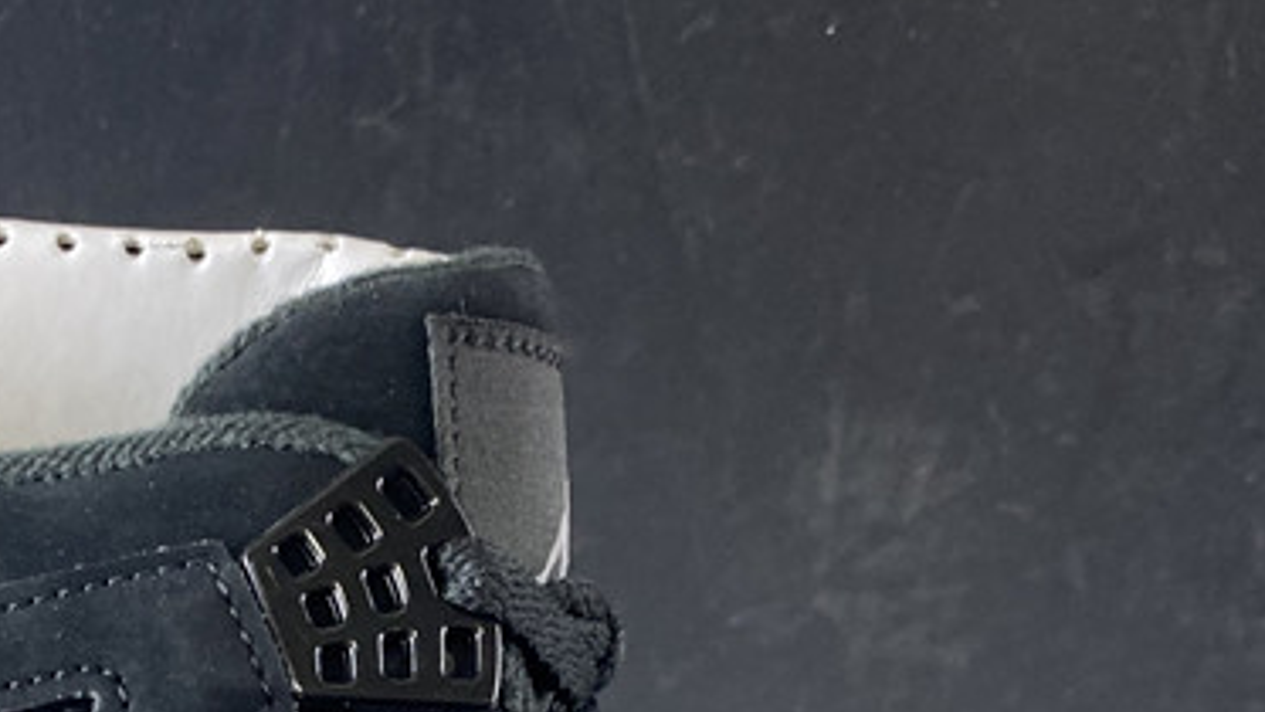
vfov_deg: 14.4
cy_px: 1183
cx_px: 343
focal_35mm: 76
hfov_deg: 27.5
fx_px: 2550
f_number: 1.8
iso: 125
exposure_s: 1/50
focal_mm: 4.25
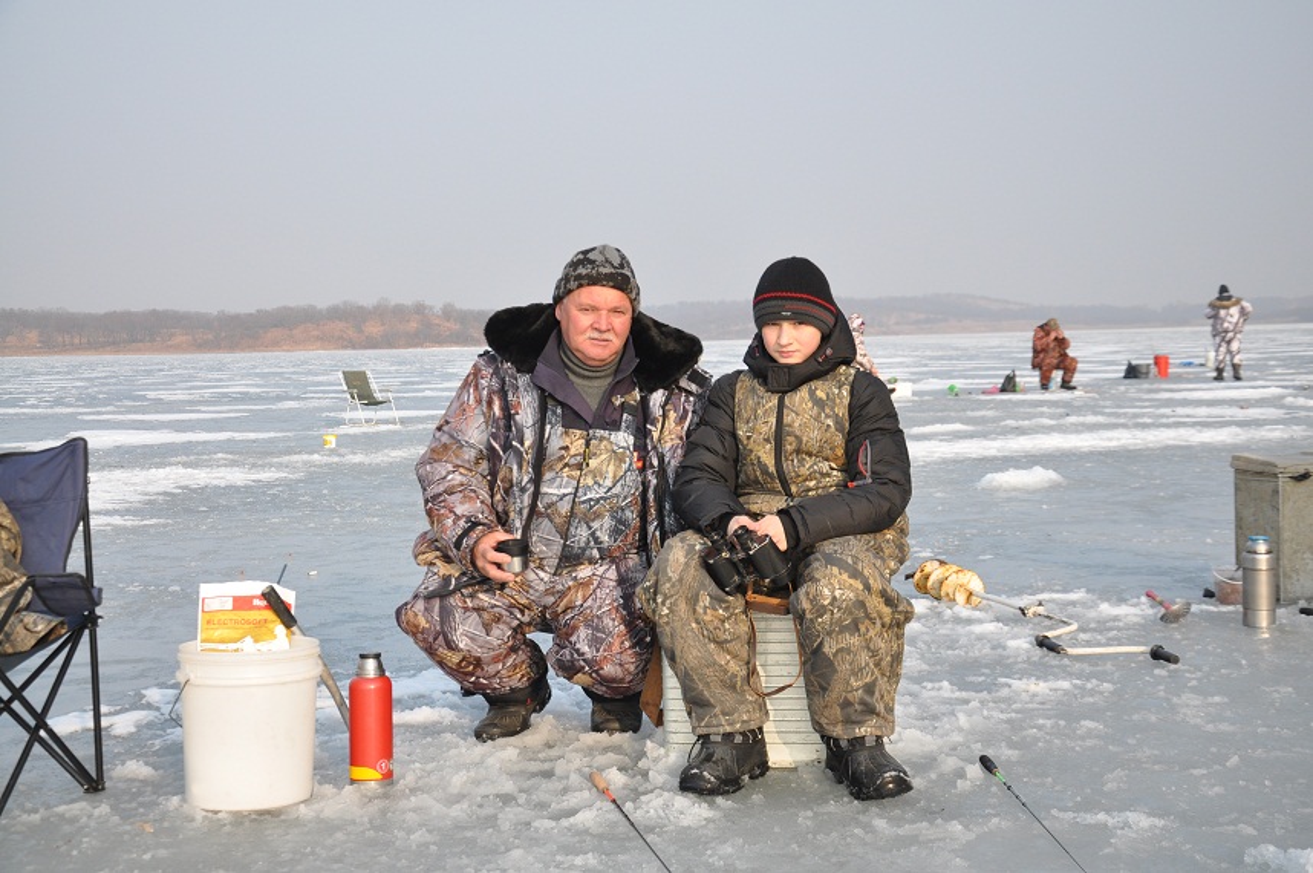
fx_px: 1858
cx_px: 656
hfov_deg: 38.9
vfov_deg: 26.4
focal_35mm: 51
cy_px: 436
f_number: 8
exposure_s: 1/250
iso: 400
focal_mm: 34
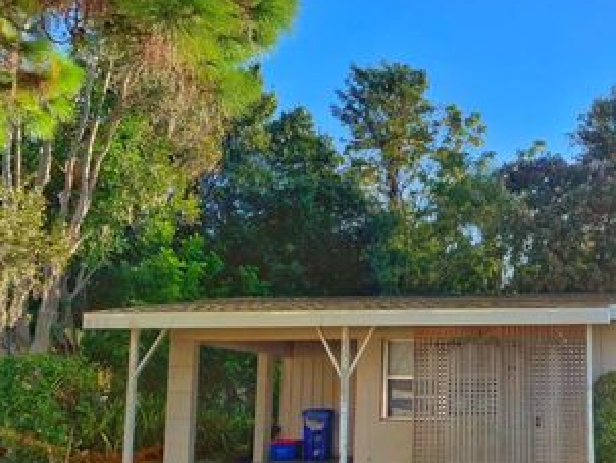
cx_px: 508
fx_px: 766
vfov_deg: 33.4
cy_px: 305
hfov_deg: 41.6
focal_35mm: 43
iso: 25
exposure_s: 1/1235
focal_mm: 4.25
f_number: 1.8
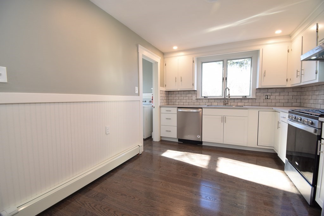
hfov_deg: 100.4
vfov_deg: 77.3
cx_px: 162
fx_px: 135
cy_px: 108
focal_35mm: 15
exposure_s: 1/15
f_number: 8
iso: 400
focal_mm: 10
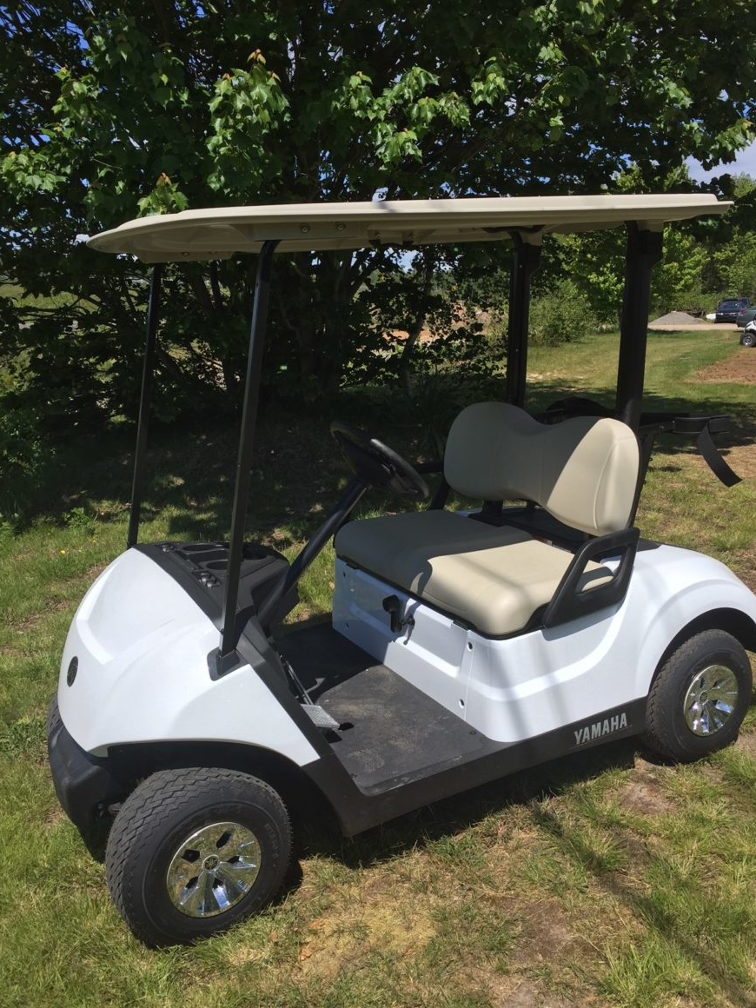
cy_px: 512
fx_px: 874
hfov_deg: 46.8
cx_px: 386
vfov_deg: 60.0
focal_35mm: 30
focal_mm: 4.15
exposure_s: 1/2475
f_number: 2.2
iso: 32
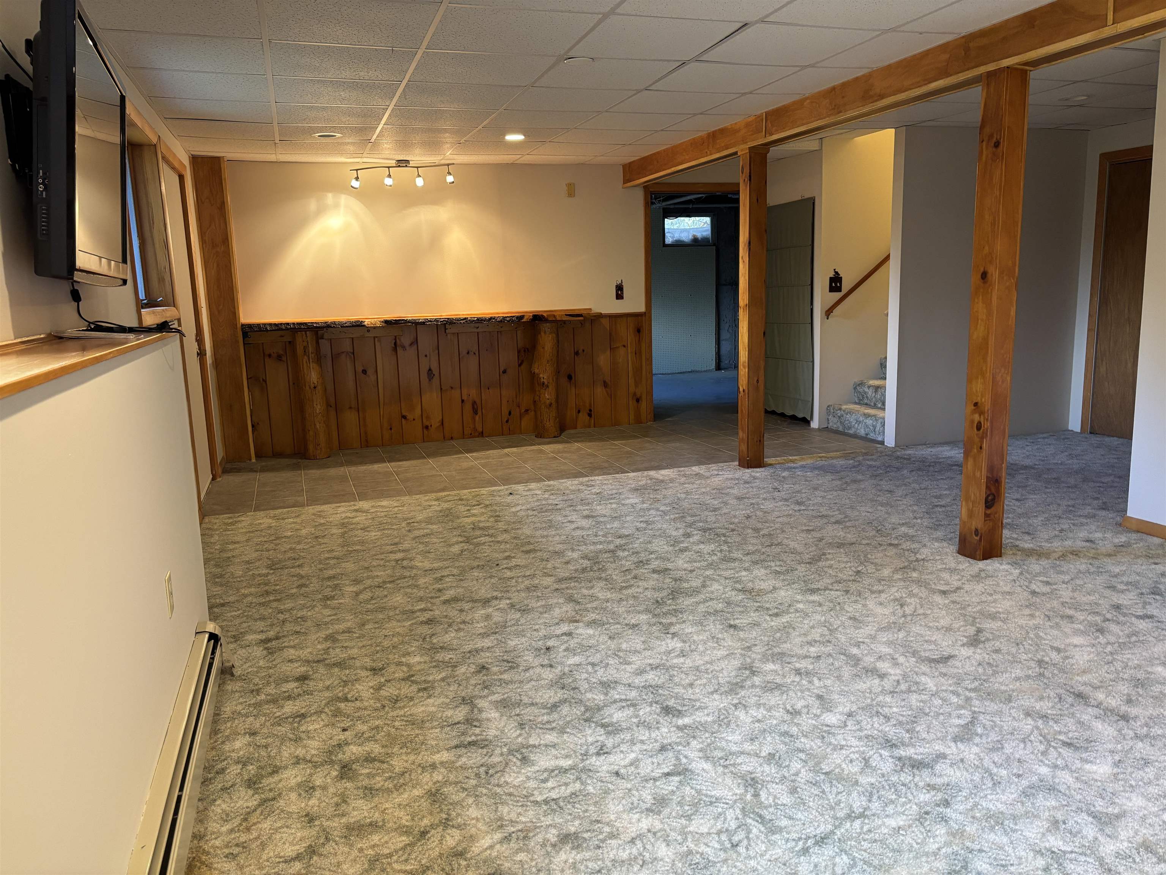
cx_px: 583
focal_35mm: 26
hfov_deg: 67.3
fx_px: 876
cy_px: 438
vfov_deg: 53.1
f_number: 1.6
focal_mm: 5.96
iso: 200
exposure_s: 1/60
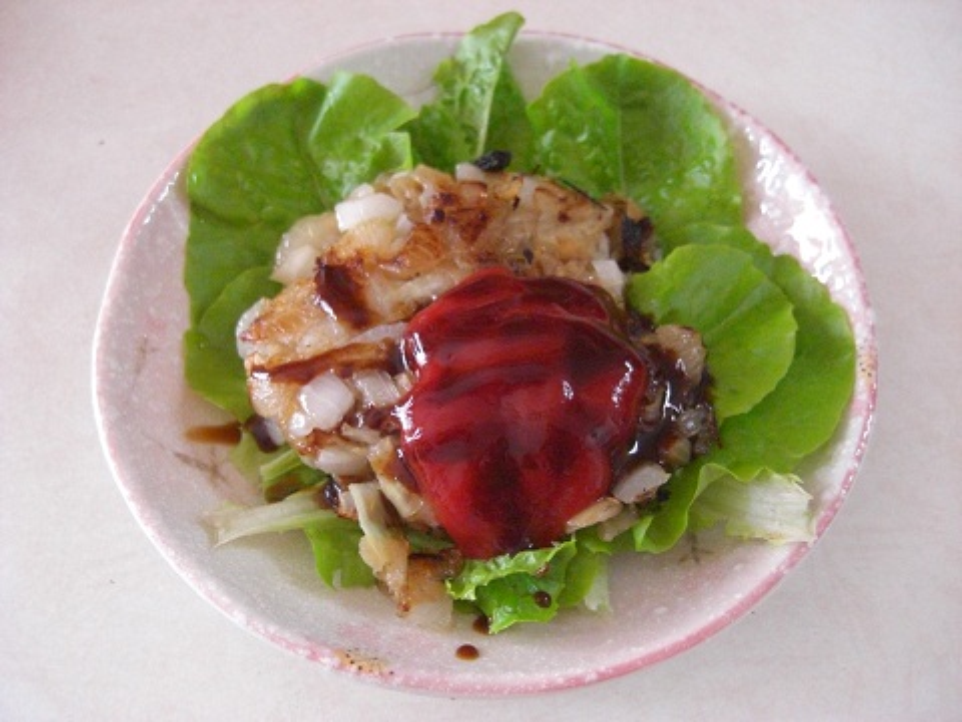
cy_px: 361
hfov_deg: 49.0
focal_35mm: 38
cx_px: 481
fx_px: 1056
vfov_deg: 37.7
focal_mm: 7.9
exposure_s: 1/20
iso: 800
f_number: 2.8
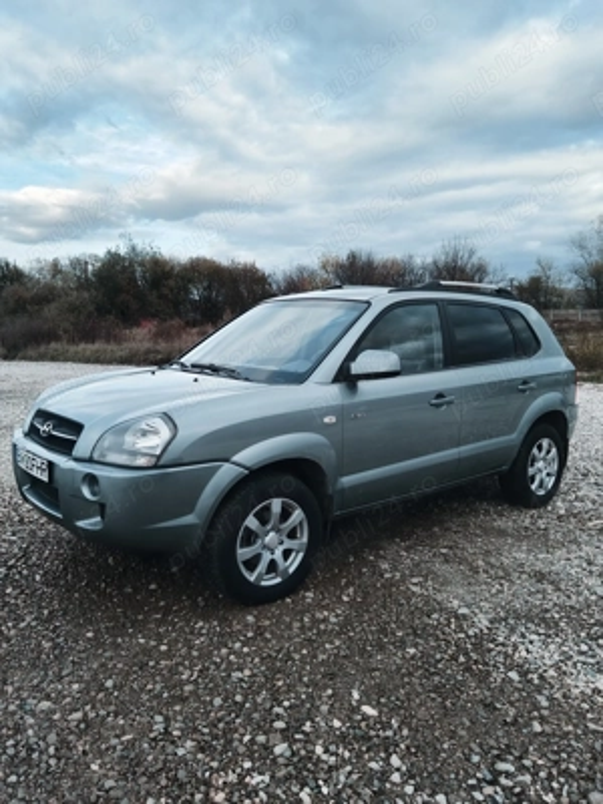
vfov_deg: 67.3
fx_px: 604
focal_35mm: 26
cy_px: 402
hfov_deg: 53.1
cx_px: 302
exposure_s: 1/100
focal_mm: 4.95
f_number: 1.9
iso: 108
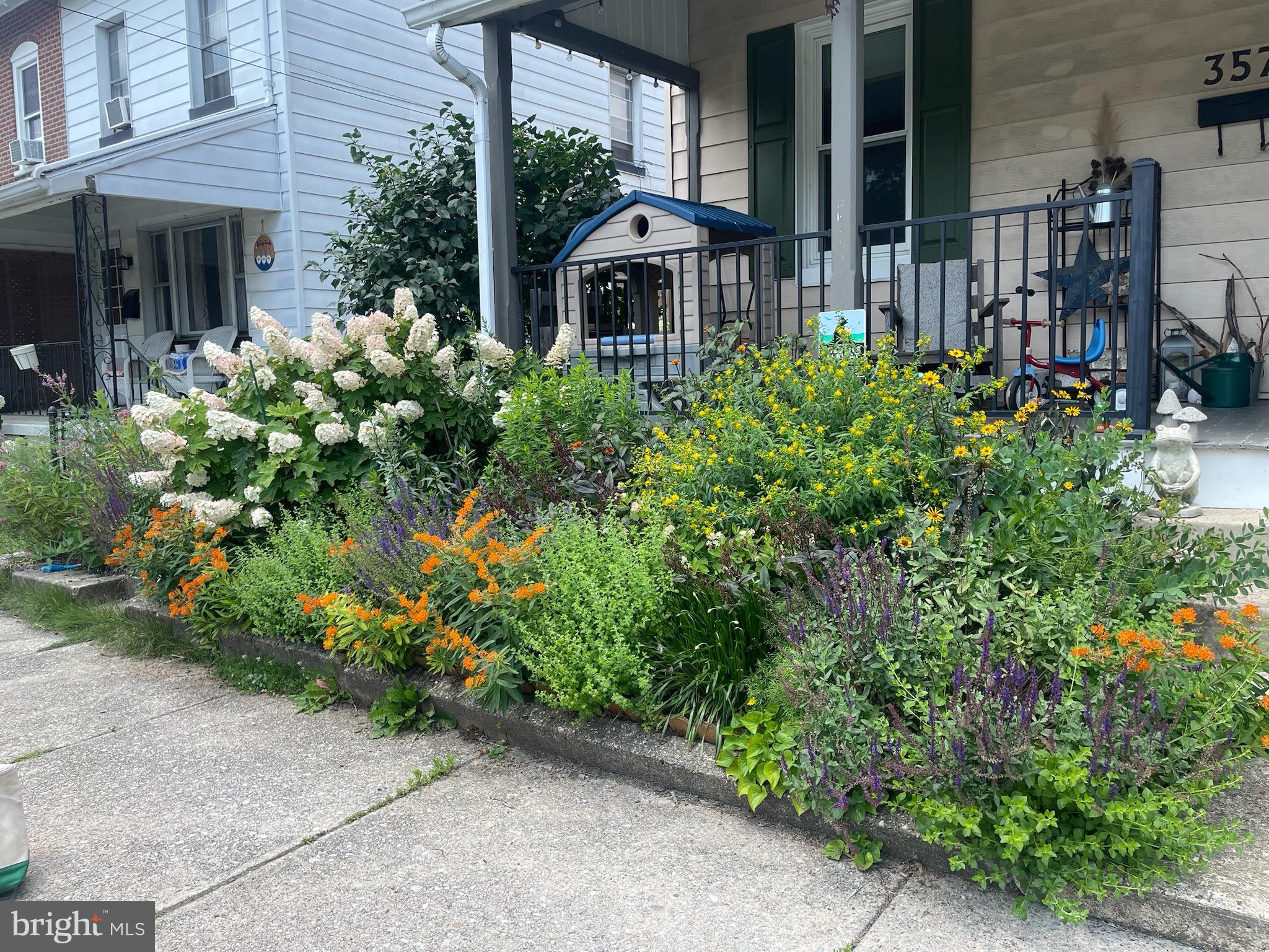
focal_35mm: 26
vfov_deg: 53.1
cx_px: 634
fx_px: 953
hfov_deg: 67.3
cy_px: 476
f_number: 1.6
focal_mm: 4.2
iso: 32
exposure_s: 1/1082
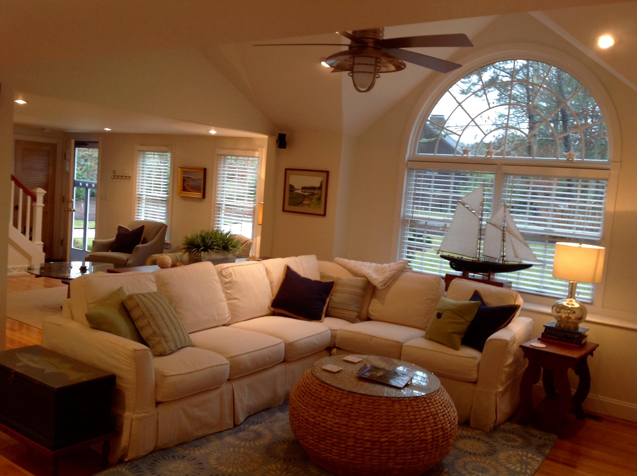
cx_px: 318
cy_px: 238
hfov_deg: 52.7
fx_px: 643
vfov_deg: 40.6
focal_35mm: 35
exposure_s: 1/15
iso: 64
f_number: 2.4
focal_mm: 4.28
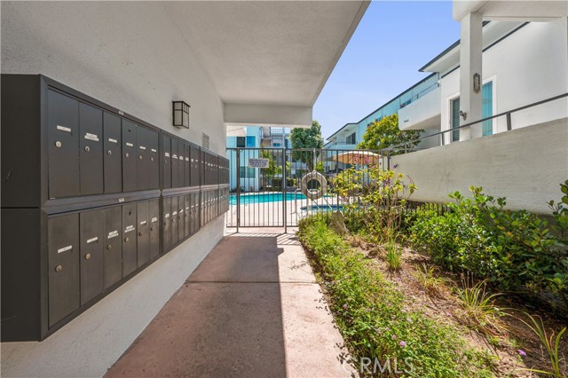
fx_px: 221
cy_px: 189
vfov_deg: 81.1
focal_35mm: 14
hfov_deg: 104.3
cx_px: 284
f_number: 9
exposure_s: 1/160
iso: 100
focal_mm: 14
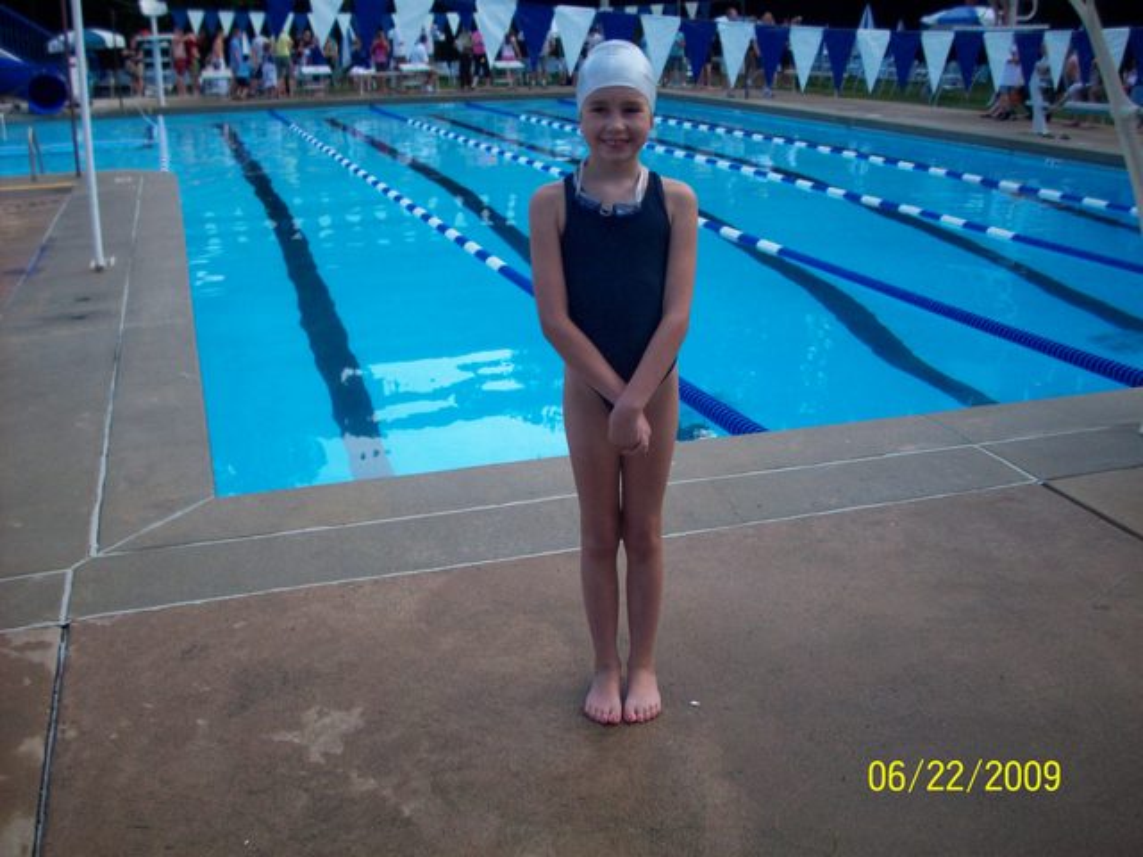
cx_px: 572
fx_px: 1222
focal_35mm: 37
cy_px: 428
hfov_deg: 50.1
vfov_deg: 38.7
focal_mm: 6.2
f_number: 2.8
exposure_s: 1/306
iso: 80
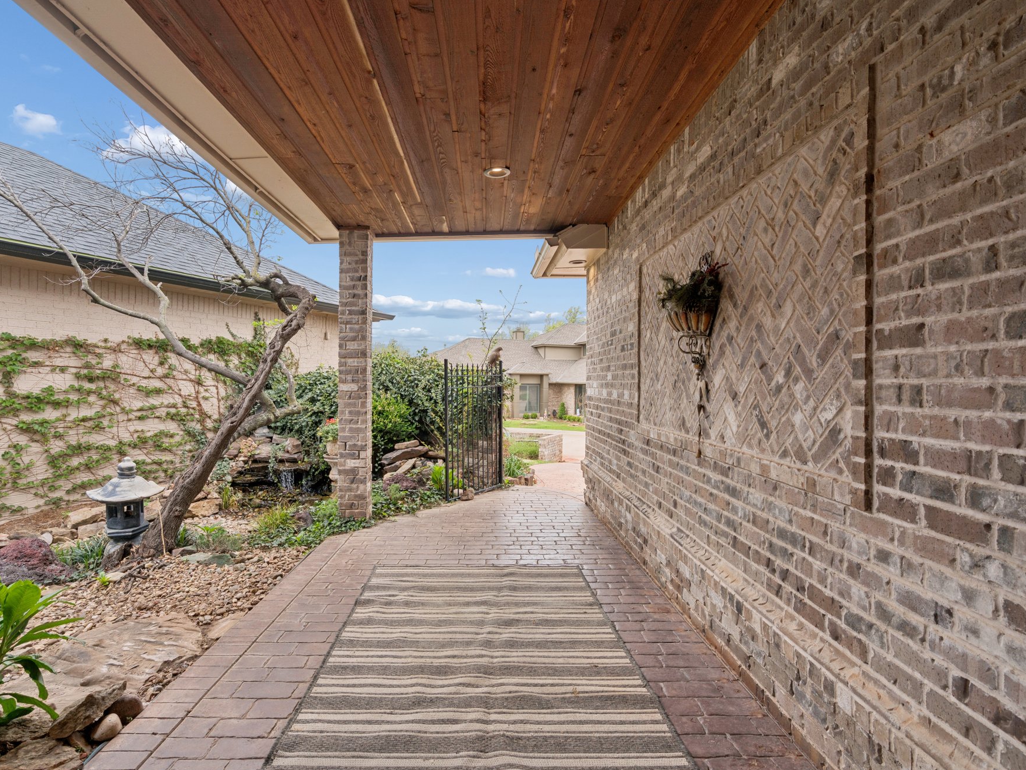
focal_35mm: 18
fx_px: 533
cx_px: 486
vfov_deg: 71.6
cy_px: 381
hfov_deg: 87.7
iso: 200
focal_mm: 16
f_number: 7.1
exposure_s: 1/160
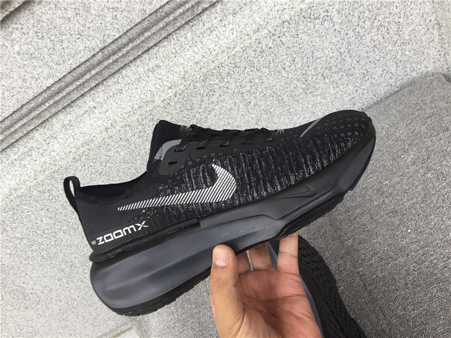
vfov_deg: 45.4
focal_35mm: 31
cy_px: 169
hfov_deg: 58.4
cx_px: 226
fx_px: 404
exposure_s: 1/50
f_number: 2.4
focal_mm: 3.3
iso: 25
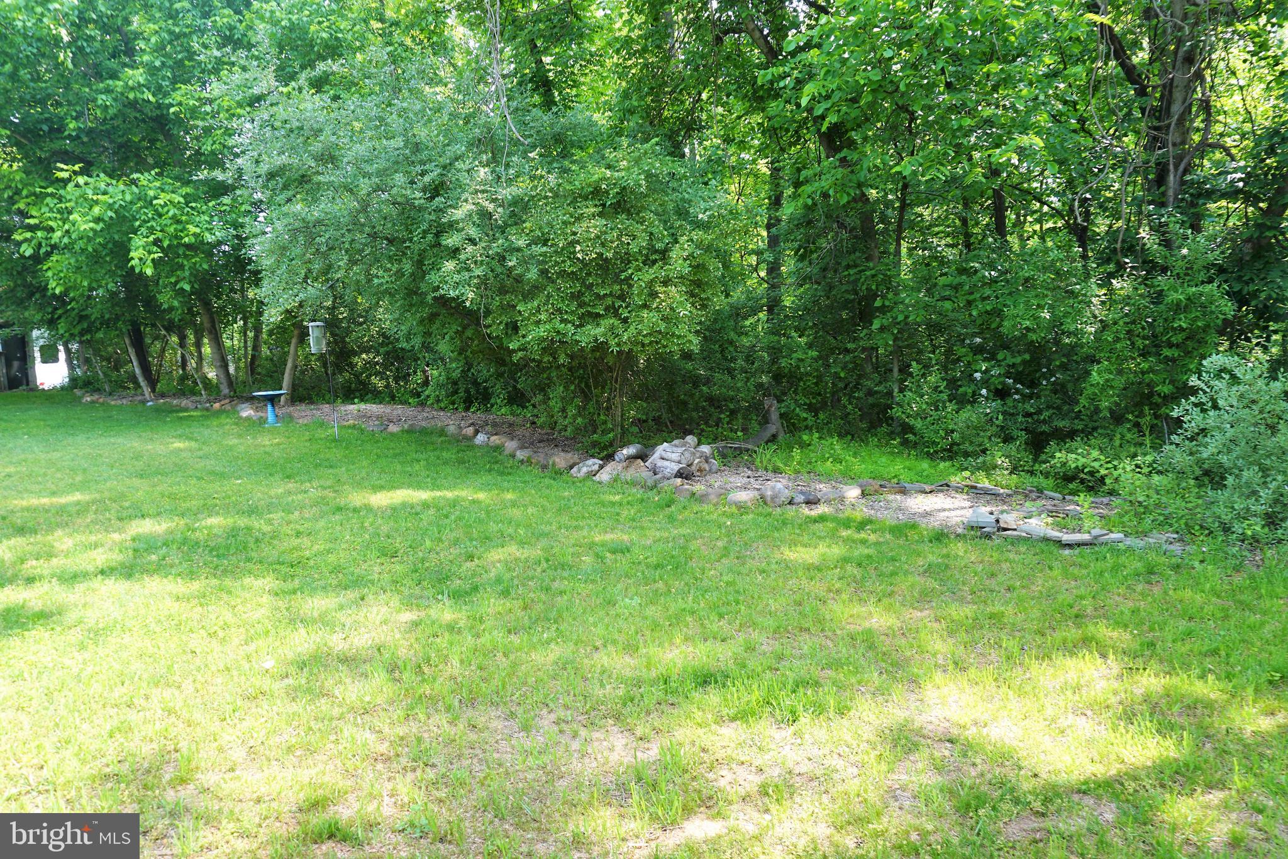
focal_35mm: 24
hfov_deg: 73.7
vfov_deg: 53.1
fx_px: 859
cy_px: 430
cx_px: 644
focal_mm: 16
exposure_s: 1/60
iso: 100
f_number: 5.6
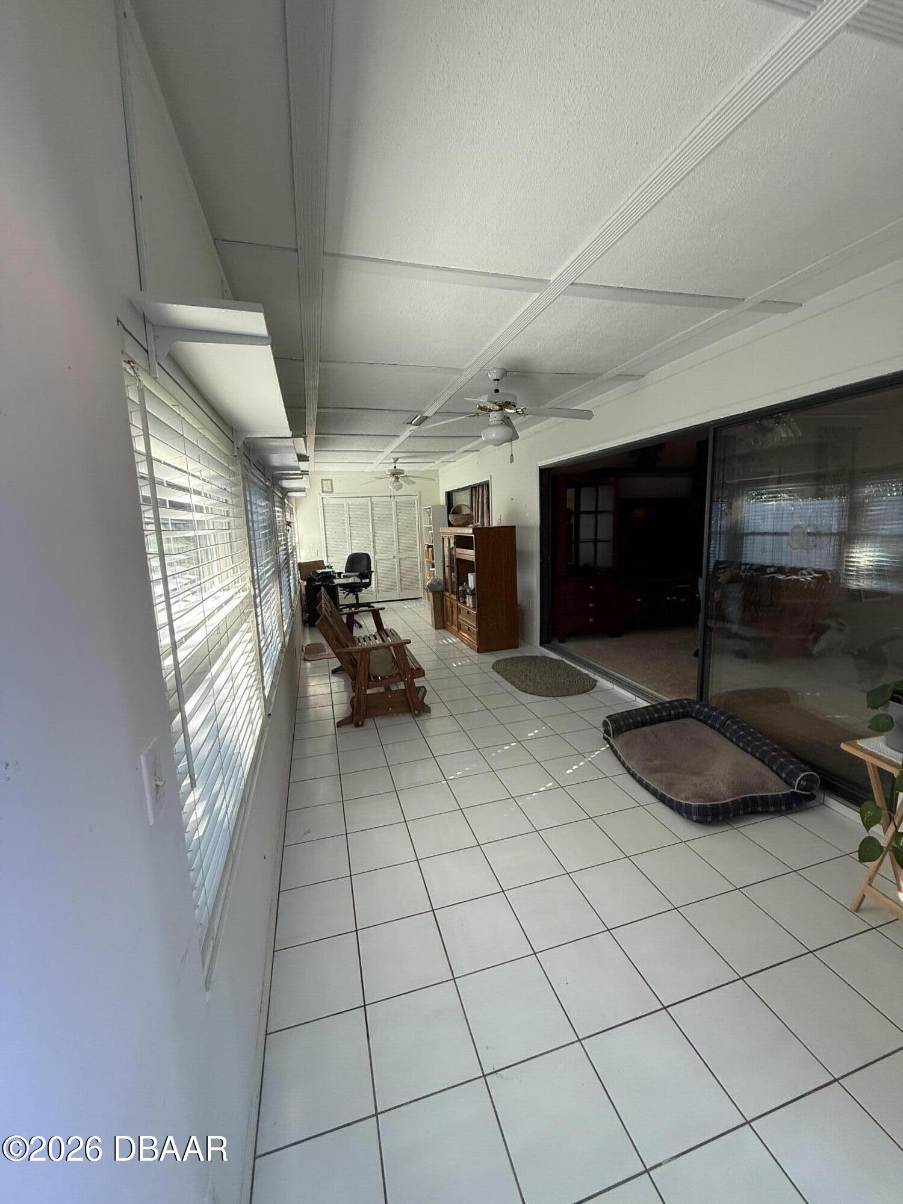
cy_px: 602
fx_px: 487
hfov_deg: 85.7
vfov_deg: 102.1
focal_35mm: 14
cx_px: 452
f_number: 2.2
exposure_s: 1/99
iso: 160
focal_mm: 2.22
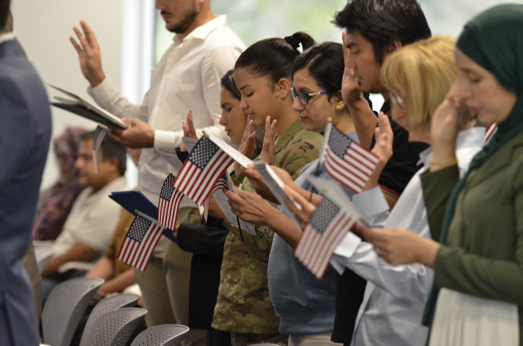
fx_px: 3697
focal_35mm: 255
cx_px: 262
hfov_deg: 8.1
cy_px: 173
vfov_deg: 5.4
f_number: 3.5
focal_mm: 170
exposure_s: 1/125
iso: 1600
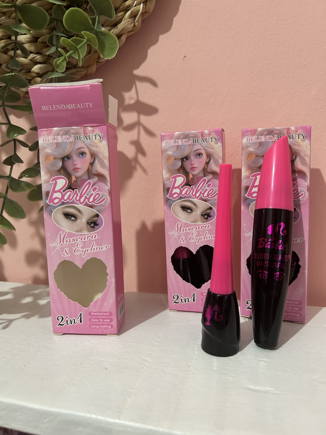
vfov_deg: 67.3
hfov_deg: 53.1
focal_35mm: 26
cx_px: 163
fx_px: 326
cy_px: 218
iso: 200
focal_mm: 5.7
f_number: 1.5
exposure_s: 1/50
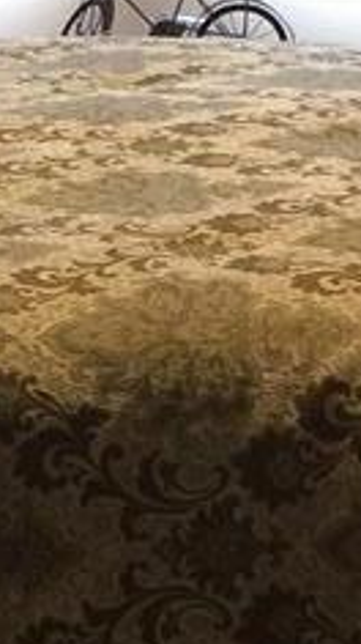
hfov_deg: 5.5
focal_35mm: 219
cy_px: 682
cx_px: -153
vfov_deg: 9.8
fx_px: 3731
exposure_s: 1/15
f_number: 2.2
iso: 50
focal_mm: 4.15
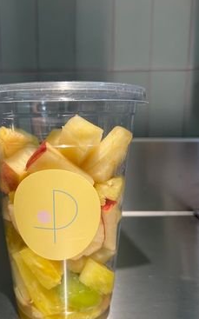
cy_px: 177
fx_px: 278
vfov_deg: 59.5
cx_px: 65
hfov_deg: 38.9
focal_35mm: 32
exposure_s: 1/50
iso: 160
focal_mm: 5.7
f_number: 1.5
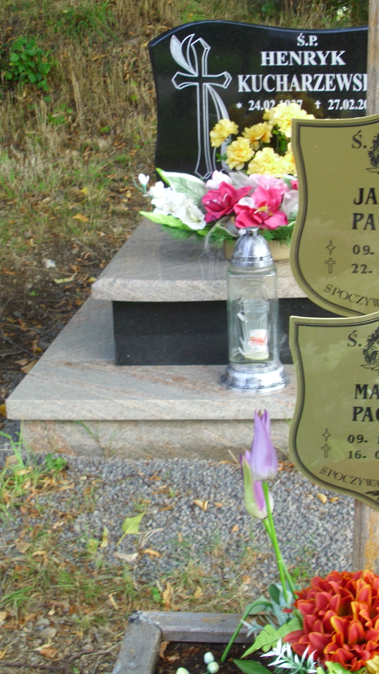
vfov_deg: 35.4
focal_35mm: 59
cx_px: 380
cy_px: 307
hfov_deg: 19.8
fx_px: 1054
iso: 50
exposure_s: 1/76
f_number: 3
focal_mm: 6.2
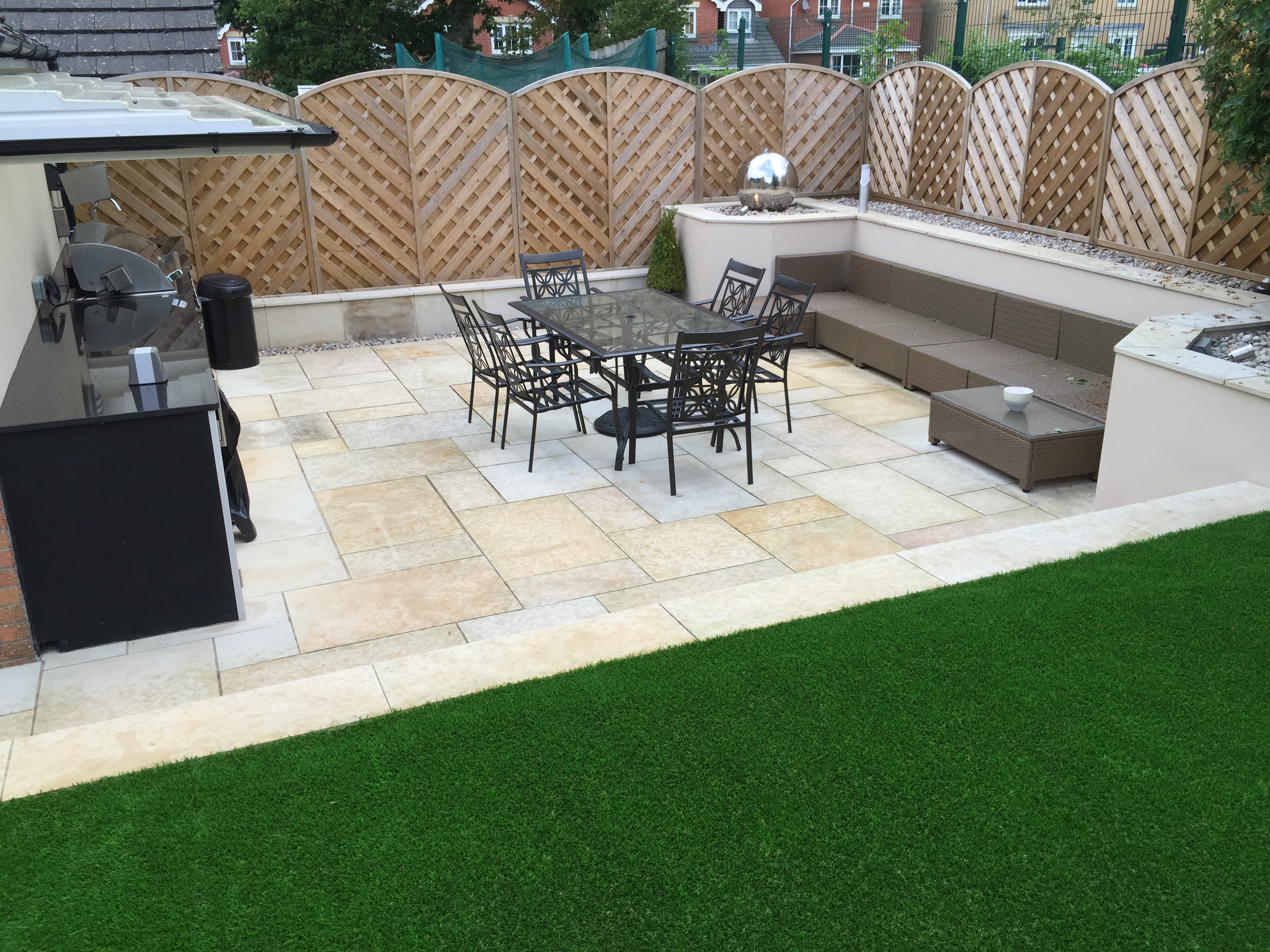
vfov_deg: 48.2
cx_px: 635
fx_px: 1064
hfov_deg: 61.7
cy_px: 476
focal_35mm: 29
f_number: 2.2
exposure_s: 1/599
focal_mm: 4.15
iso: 32
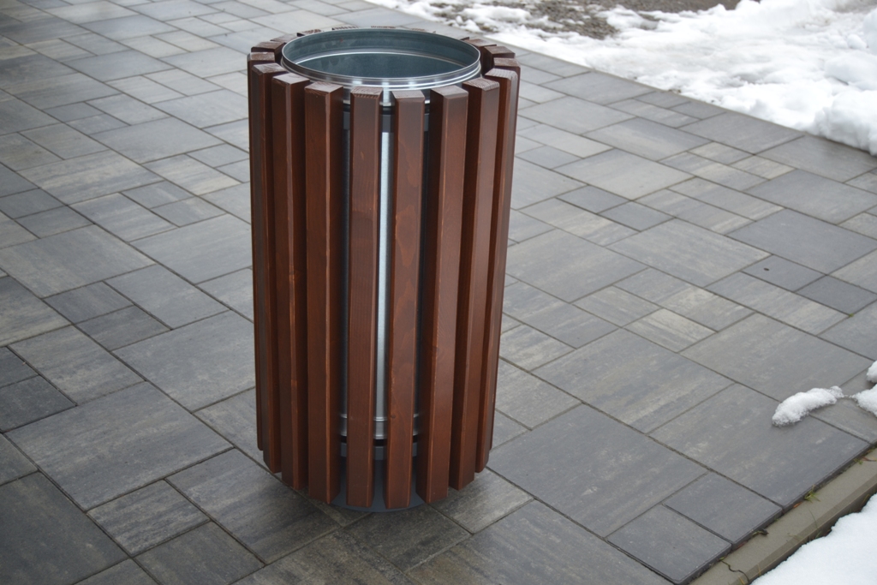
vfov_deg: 28.1
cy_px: 292
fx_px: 1169
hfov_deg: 41.1
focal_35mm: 48
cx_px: 438
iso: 110
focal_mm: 32
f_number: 4.5
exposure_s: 1/125
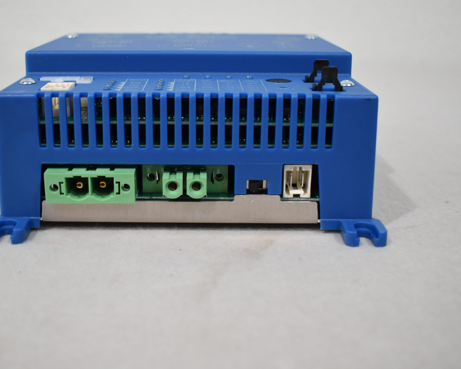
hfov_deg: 39.8
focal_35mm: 47
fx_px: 635
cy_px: 184
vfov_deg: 32.4
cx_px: 197
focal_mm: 27
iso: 800
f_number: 4
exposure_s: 1/200
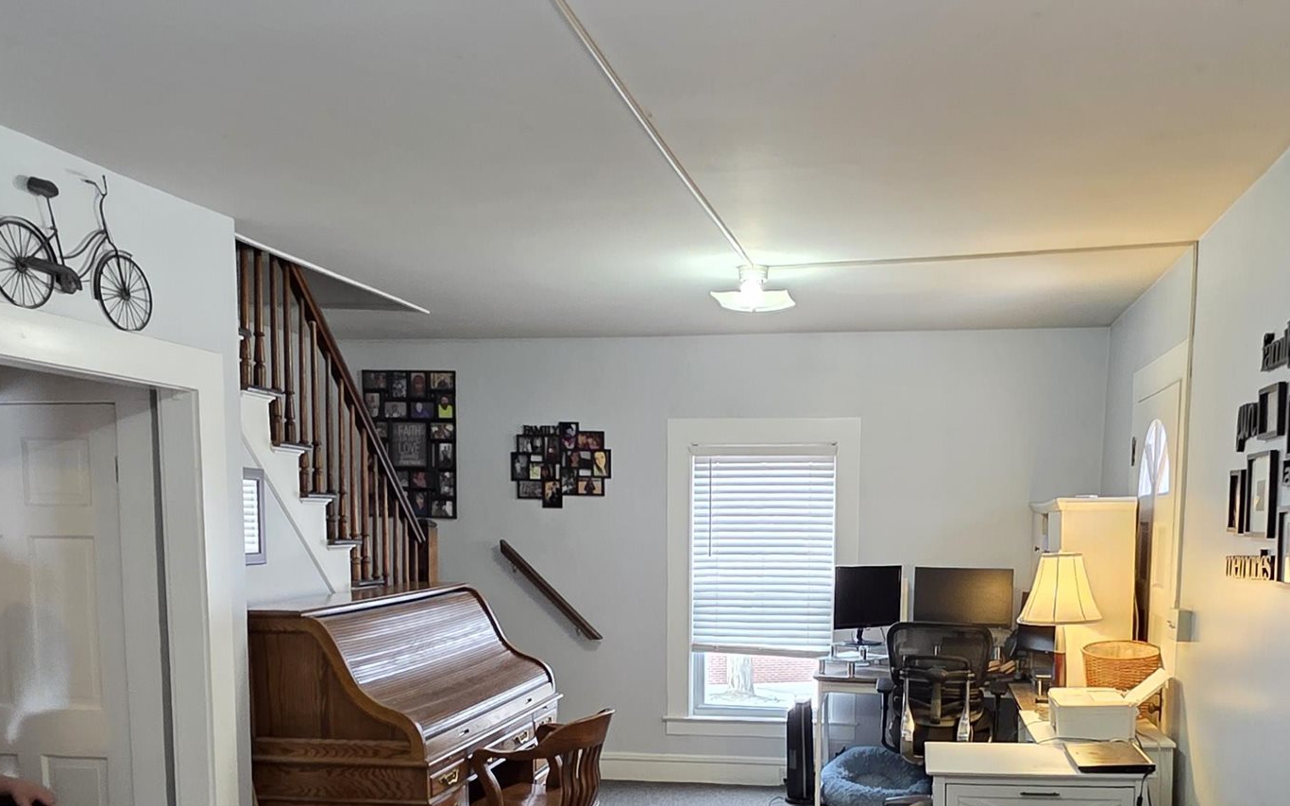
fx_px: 1090
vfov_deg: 38.7
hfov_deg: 60.9
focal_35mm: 31
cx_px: 750
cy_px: 665
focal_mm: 2.2
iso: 500
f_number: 1.9
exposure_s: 1/60
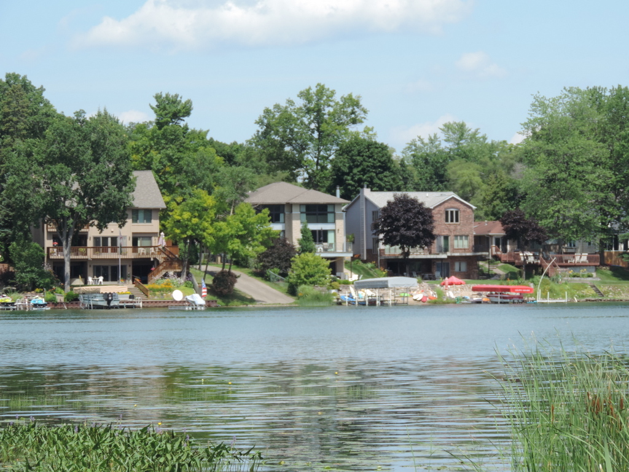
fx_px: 3362
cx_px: 314
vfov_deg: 8.0
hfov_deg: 10.7
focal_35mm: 185
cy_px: 236
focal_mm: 33
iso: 80
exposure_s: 1/400
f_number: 4.6
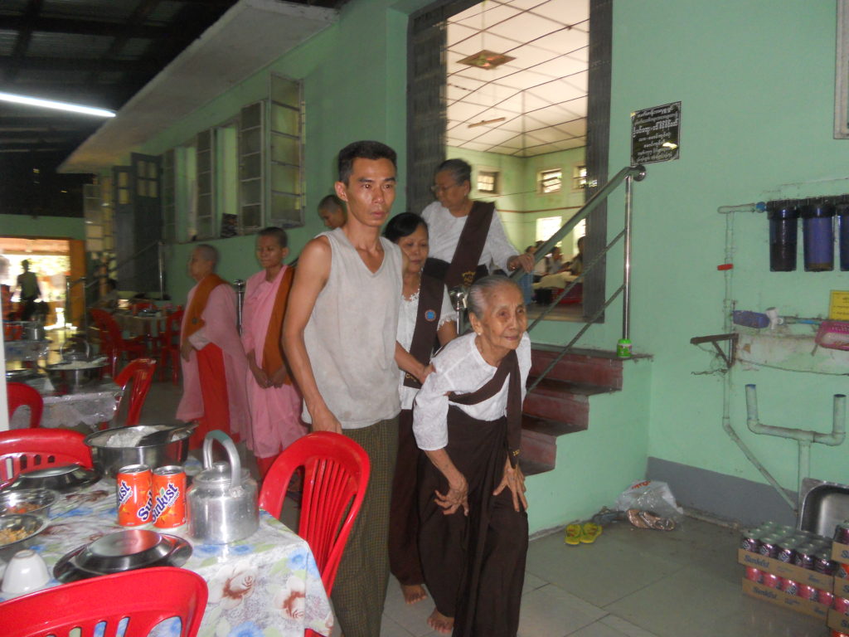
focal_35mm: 27
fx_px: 662
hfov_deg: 65.3
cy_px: 318
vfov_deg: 51.4
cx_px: 424
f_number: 3.2
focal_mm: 4.9
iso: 250
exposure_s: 1/25
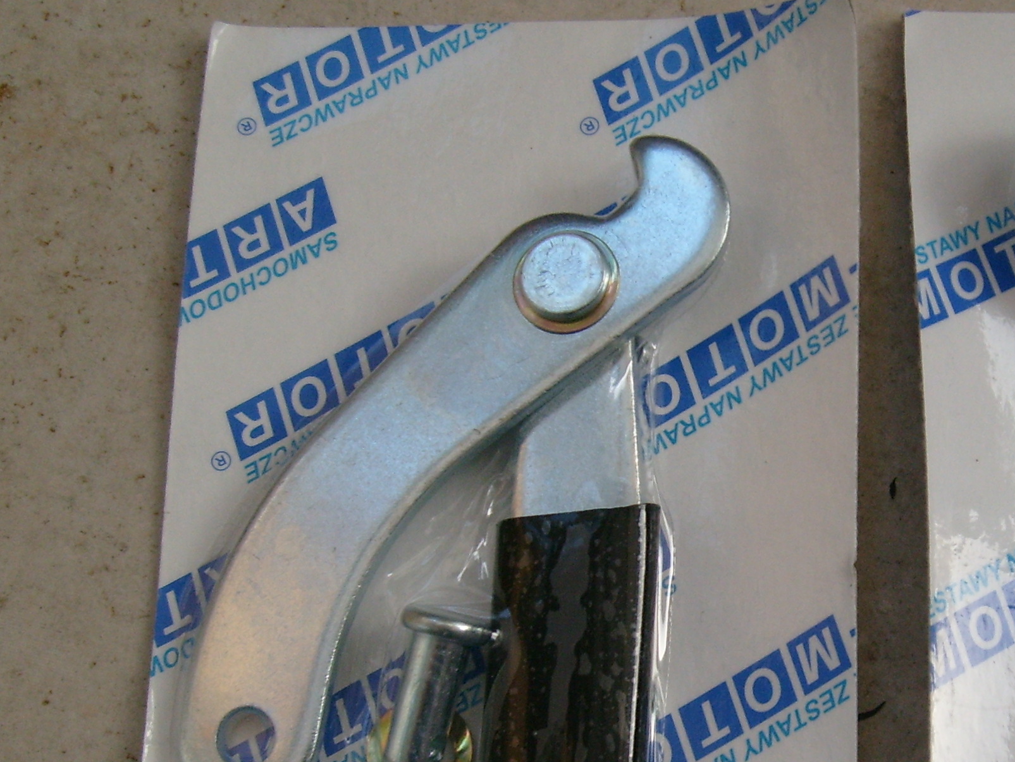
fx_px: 1965
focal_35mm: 67
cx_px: 890
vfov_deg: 21.7
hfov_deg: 28.0
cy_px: 584
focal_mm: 5.8
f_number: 2.8
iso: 80
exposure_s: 1/125
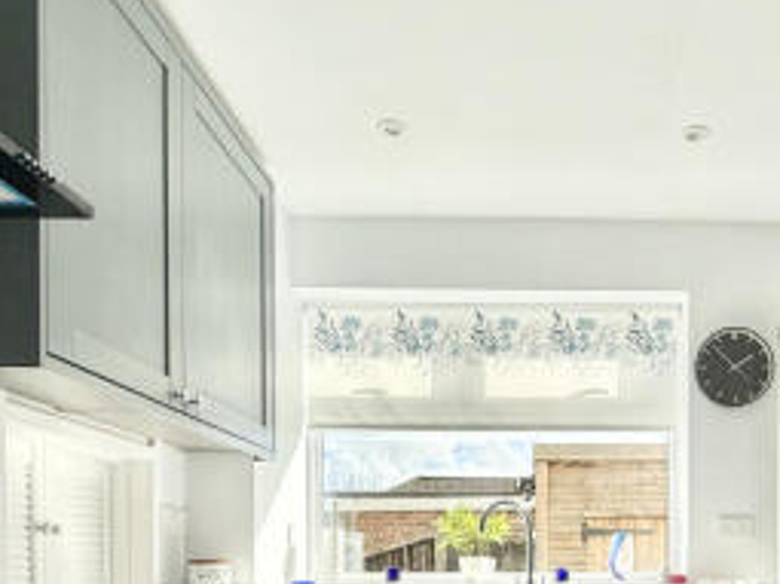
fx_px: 721
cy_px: 579
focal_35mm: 32
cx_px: 570
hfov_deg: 54.6
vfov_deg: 39.2
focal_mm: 2.22
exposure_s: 1/672
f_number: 2.2
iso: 64
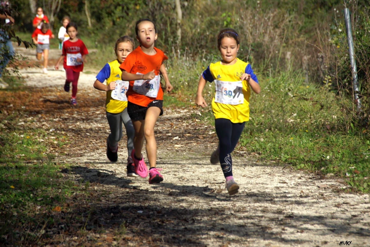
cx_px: 185
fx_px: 3085
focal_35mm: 300
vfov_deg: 4.6
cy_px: 124
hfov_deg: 6.9
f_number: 7.1
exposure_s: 1/320
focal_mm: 200
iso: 100
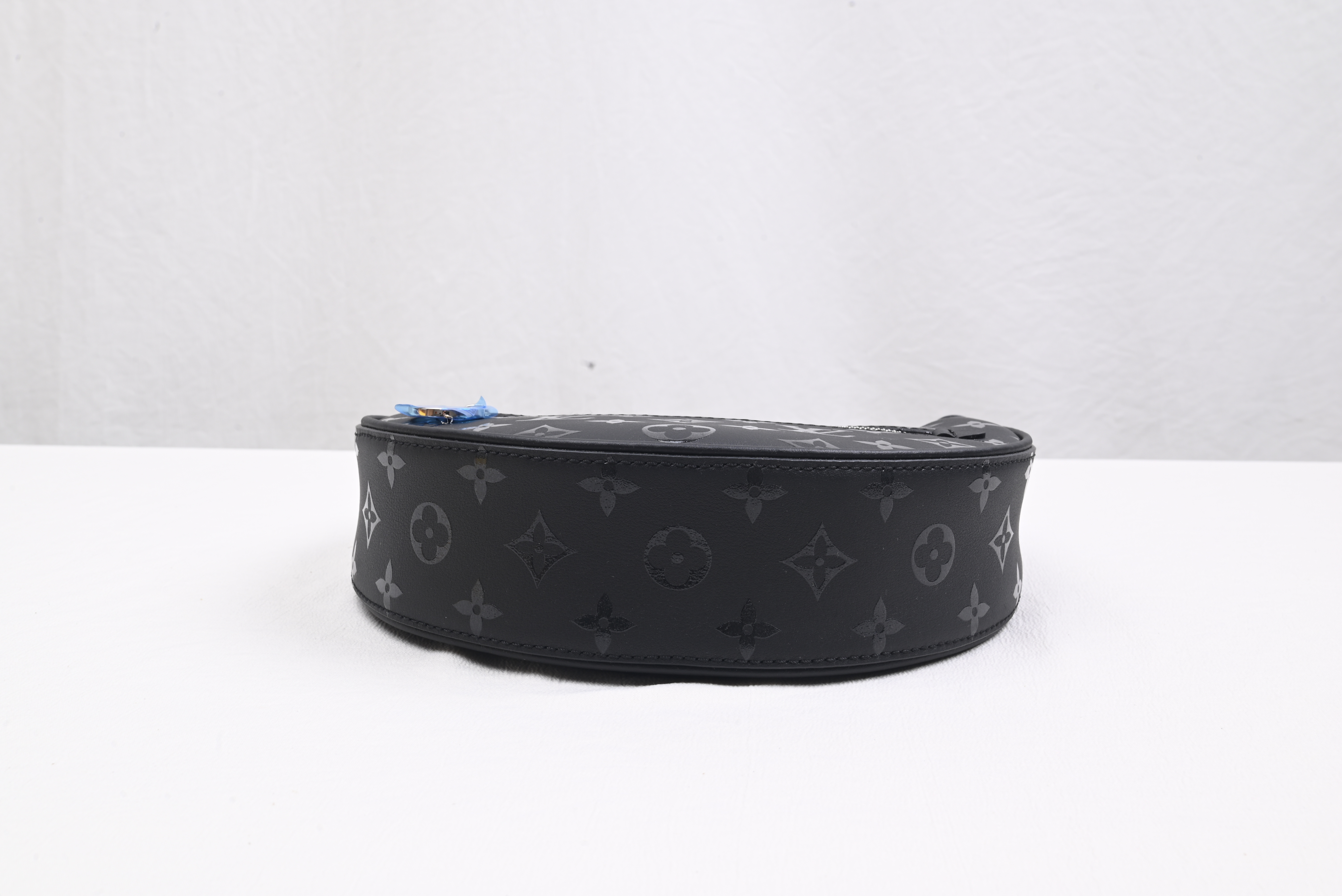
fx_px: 1492
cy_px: 448
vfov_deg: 33.4
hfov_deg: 48.4
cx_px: 671
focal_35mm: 40
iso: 100
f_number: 16
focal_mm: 40
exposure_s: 1/2
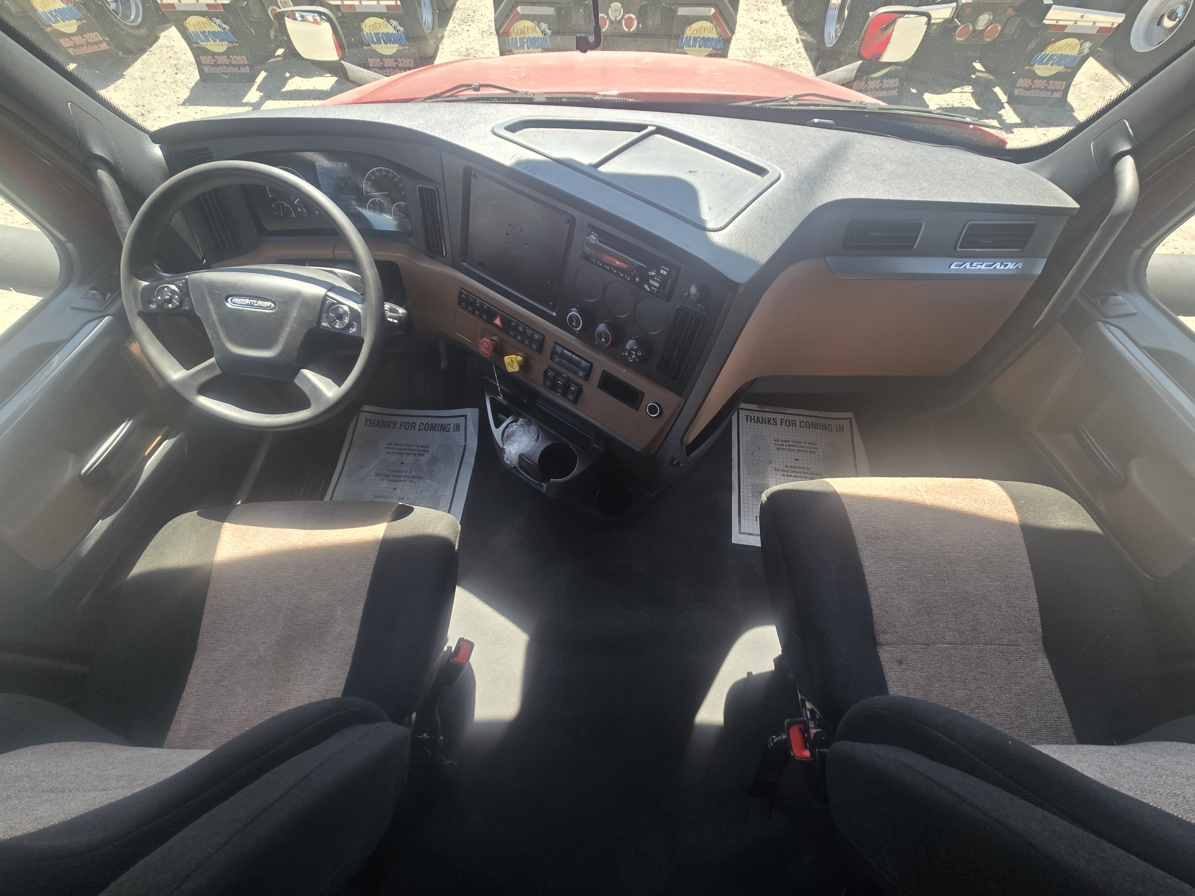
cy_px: 448
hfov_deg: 106.2
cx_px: 598
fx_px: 449
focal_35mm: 13
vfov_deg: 89.9
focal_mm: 2.2
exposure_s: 1/187
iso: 50
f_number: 2.2
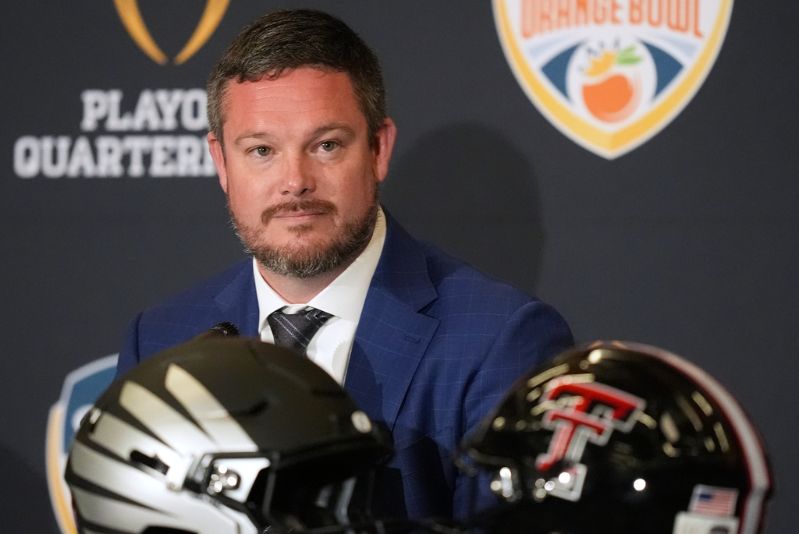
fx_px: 13330
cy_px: 267
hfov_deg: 3.4
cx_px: 400
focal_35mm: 600
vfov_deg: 2.3
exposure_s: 1/640
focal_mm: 400
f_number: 2.8
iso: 6400
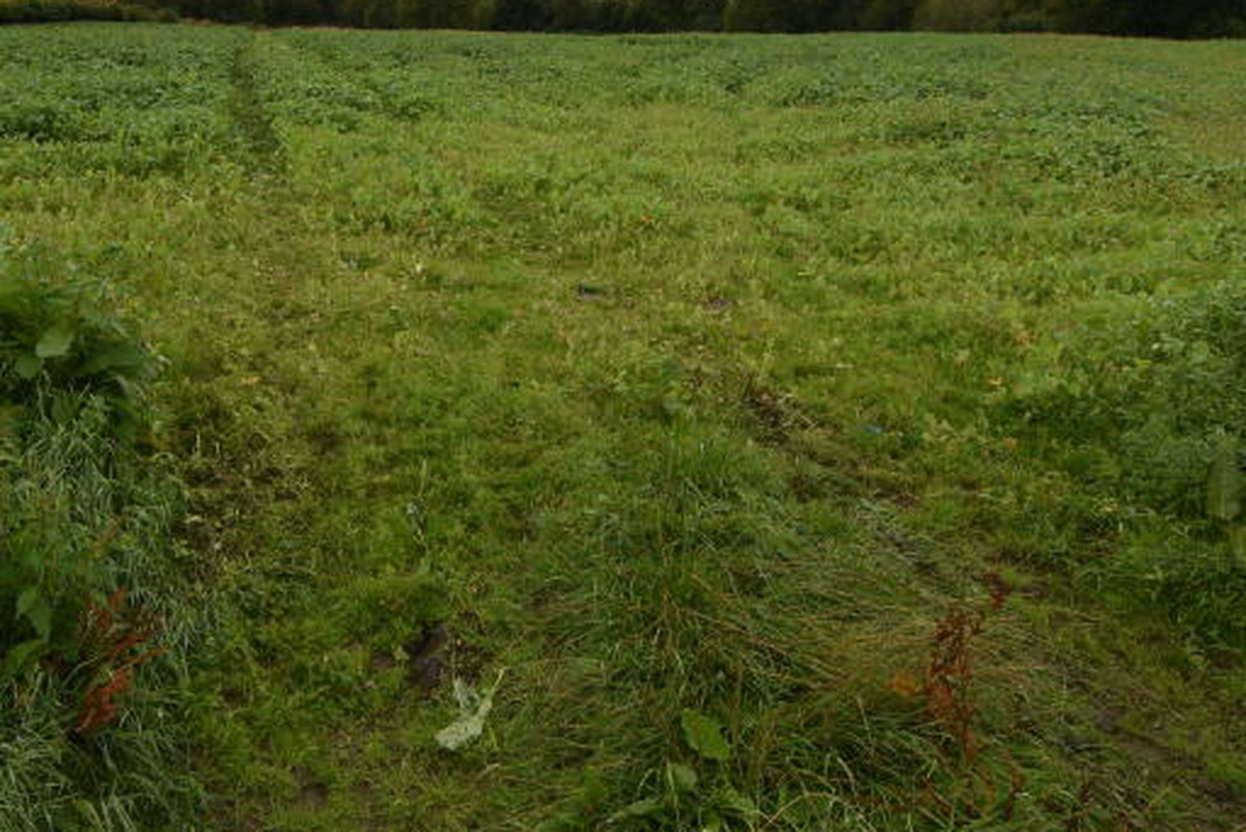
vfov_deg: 42.8
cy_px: 254
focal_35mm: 30
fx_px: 1039
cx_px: 389
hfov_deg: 60.1
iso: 200
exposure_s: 1/250
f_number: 8
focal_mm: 10
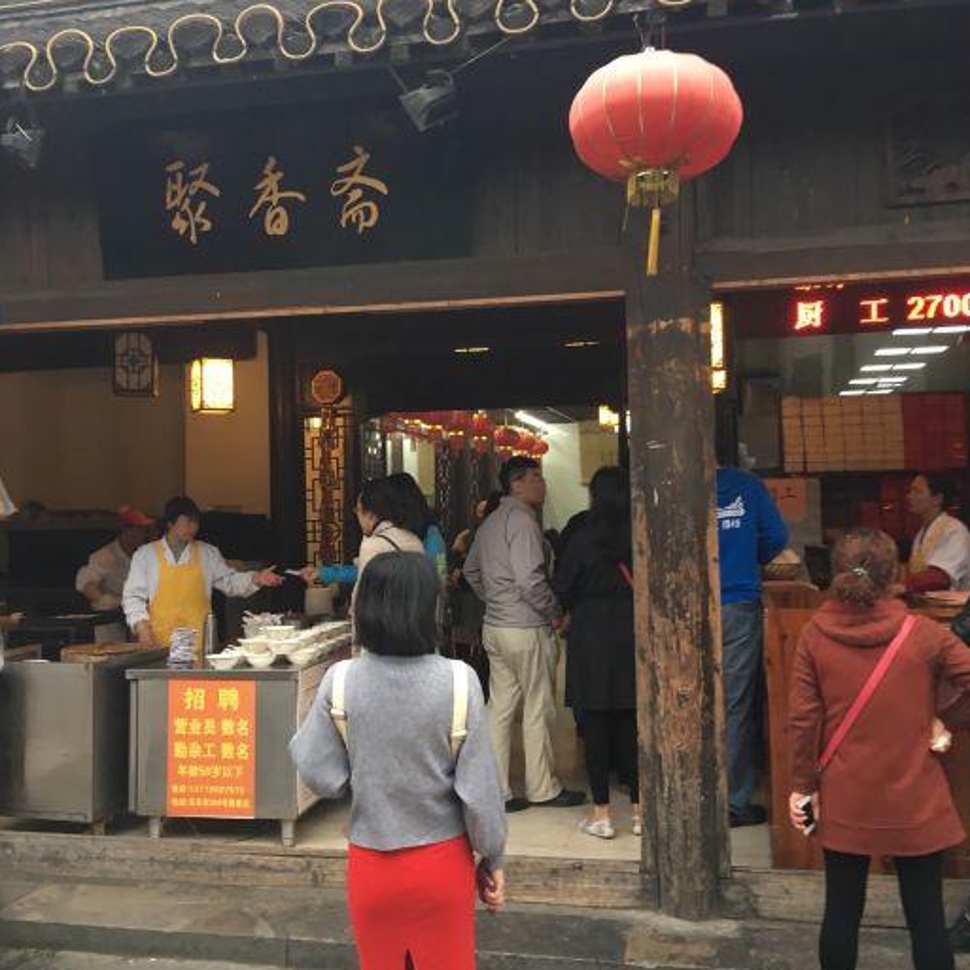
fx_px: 1110
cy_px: 465
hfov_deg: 47.2
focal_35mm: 35
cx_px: 493
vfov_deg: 47.2
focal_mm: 4.15
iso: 80
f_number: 2.2
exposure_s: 1/33
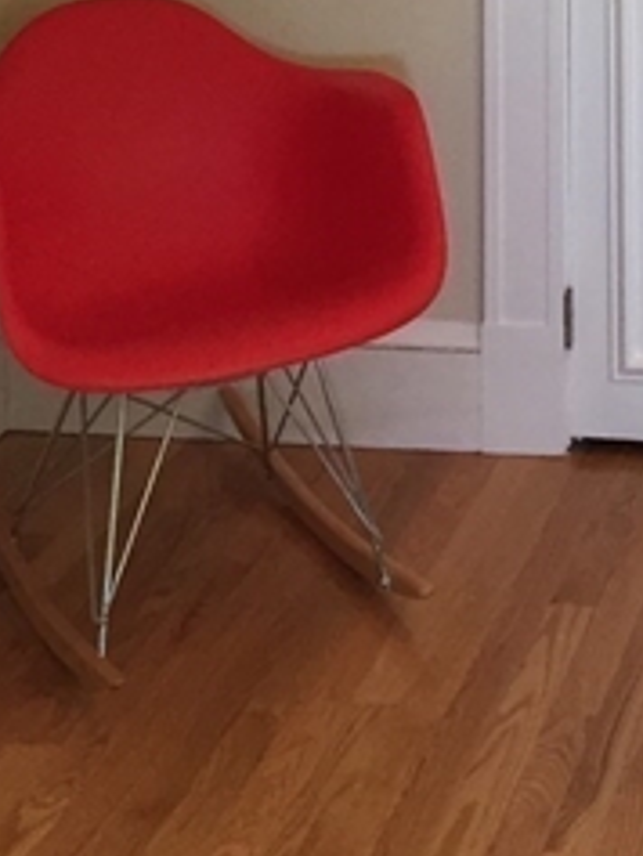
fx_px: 2326
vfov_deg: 18.1
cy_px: -495
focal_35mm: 94
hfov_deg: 15.2
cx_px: 780
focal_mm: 4.15
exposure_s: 1/30
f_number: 2.2
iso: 100
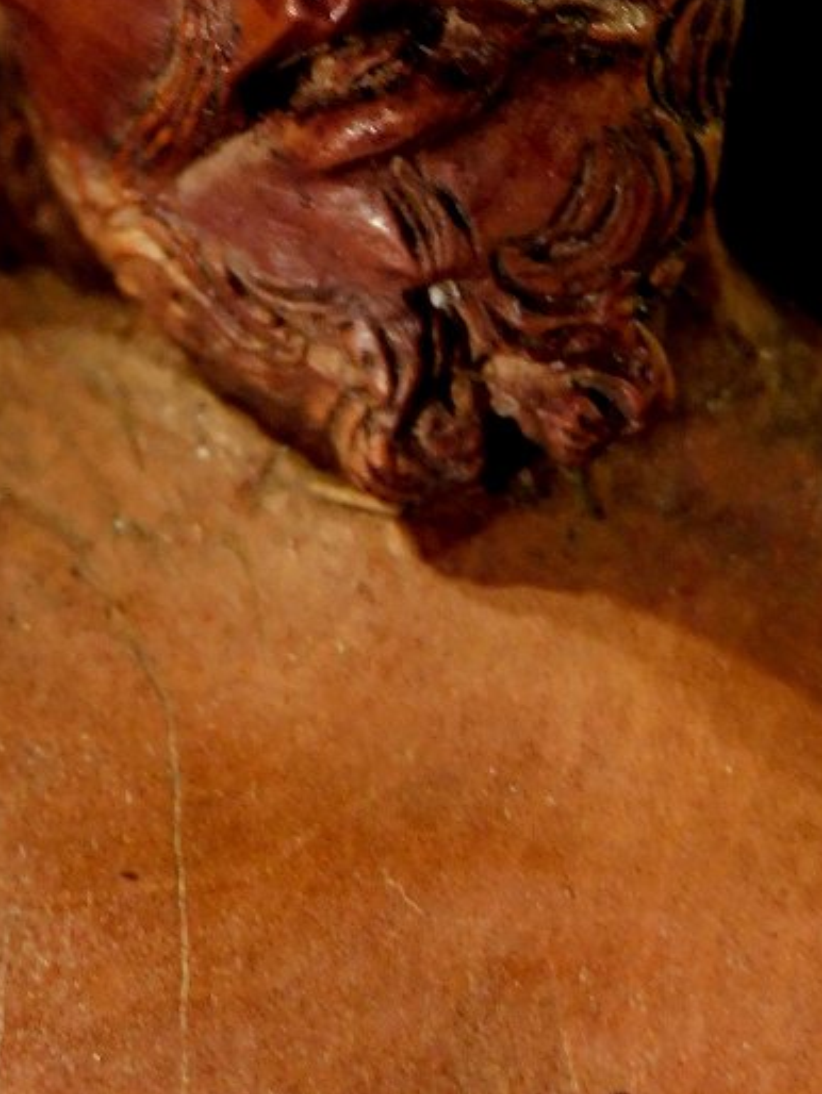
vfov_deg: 8.0
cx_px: 390
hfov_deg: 6.1
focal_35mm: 245
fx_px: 7751
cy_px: 6
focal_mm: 18.8
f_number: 4.8
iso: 400
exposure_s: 1/25
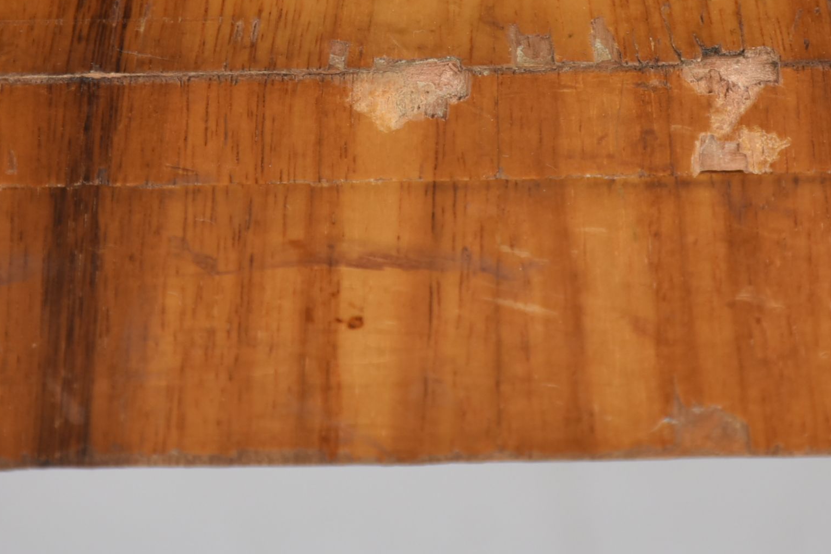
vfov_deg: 3.3
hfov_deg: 5.0
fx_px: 9512
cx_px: 547
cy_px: 23
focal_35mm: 412
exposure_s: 1/125
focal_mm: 140
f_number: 10
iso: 200
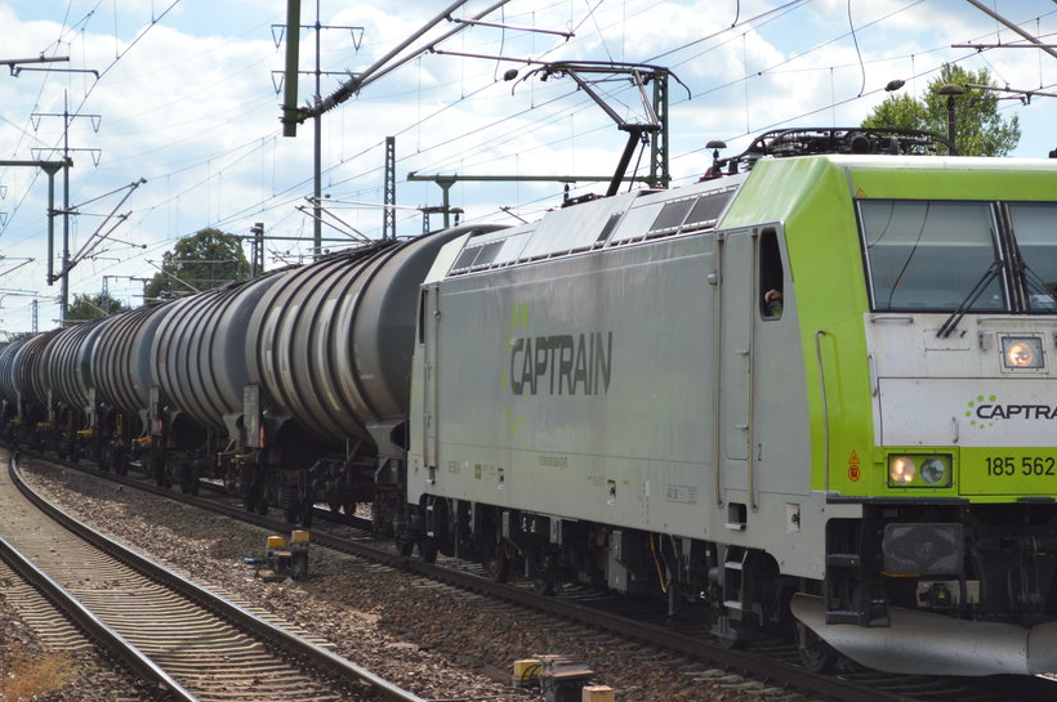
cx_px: 659
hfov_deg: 17.0
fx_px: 3541
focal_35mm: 121
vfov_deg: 11.3
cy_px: 368
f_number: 6.3
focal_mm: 55
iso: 400
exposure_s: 1/1600
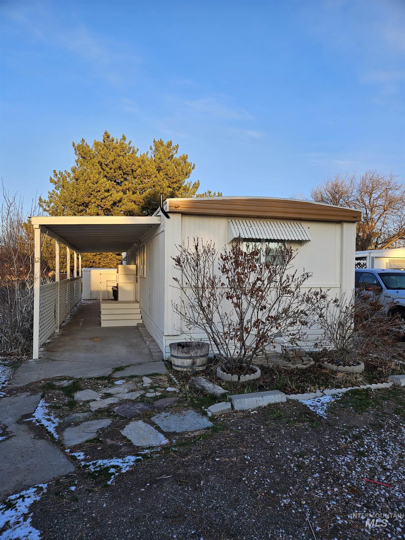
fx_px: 359
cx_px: 202
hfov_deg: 58.9
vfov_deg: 73.9
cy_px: 270
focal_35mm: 23
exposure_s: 1/257
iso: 25
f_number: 1.8
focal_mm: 5.4
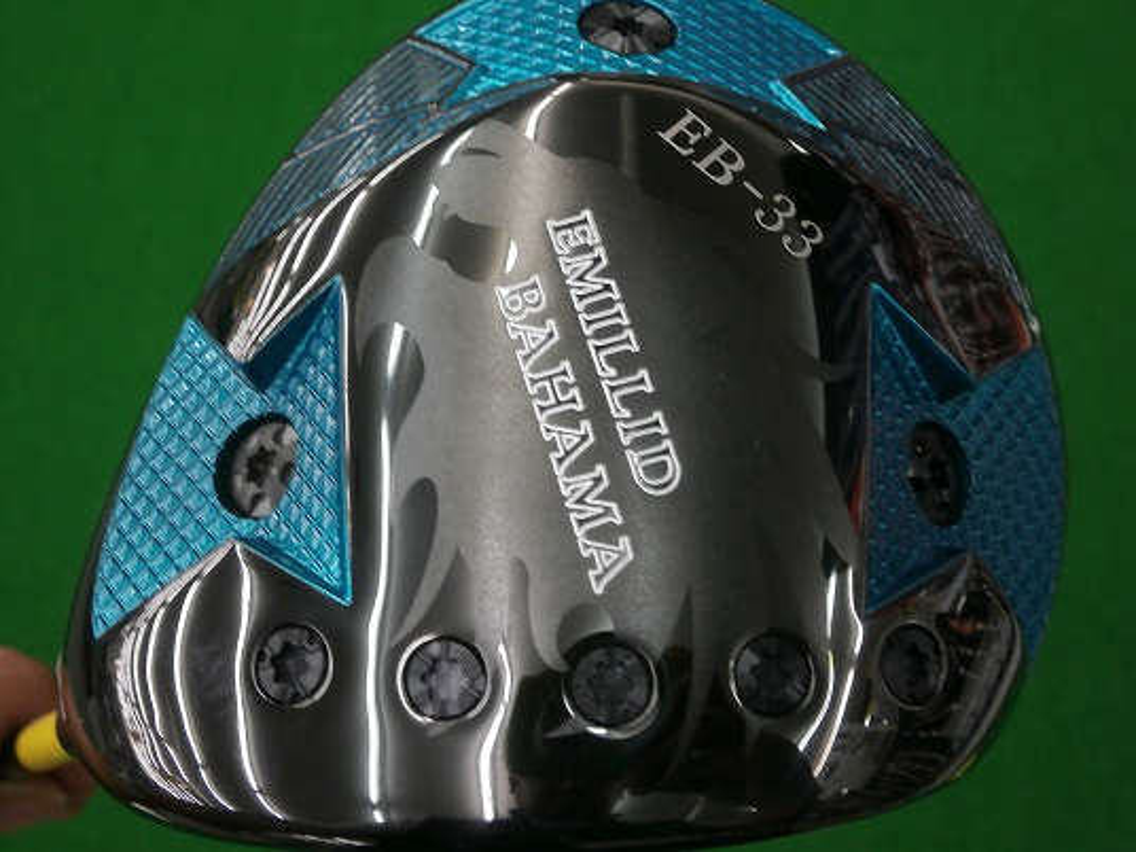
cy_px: 426
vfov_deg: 30.9
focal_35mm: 47
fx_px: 1542
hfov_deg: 40.4
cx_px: 568
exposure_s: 1/40
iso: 200
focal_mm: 8.3
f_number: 3.4
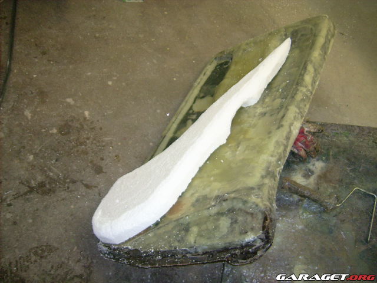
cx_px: 188
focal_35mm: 35
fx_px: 381
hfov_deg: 52.6
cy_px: 142
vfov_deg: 40.7
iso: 100
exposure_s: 1/60
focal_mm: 5.95
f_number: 2.8
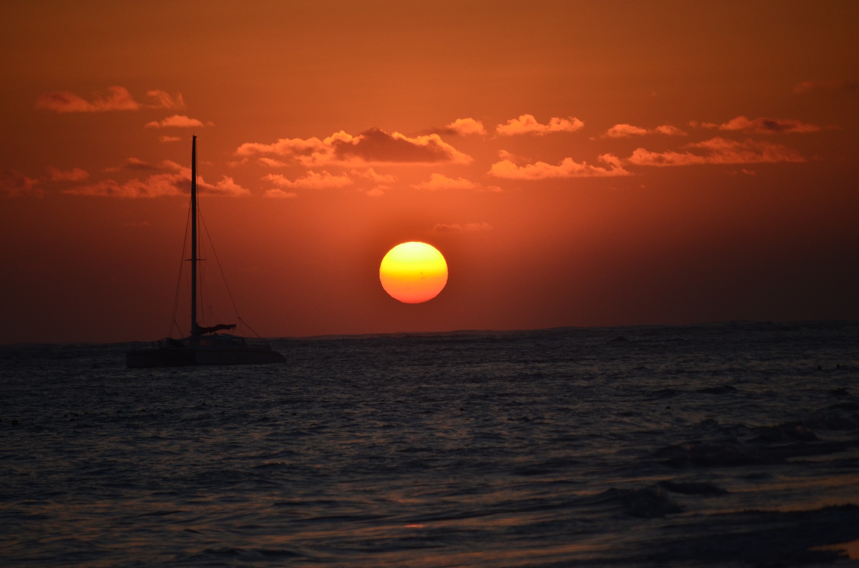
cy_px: 284
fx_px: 7142
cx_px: 430
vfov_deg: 4.6
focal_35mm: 300
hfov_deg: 6.9
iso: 220
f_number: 5.6
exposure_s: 1/2000
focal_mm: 200
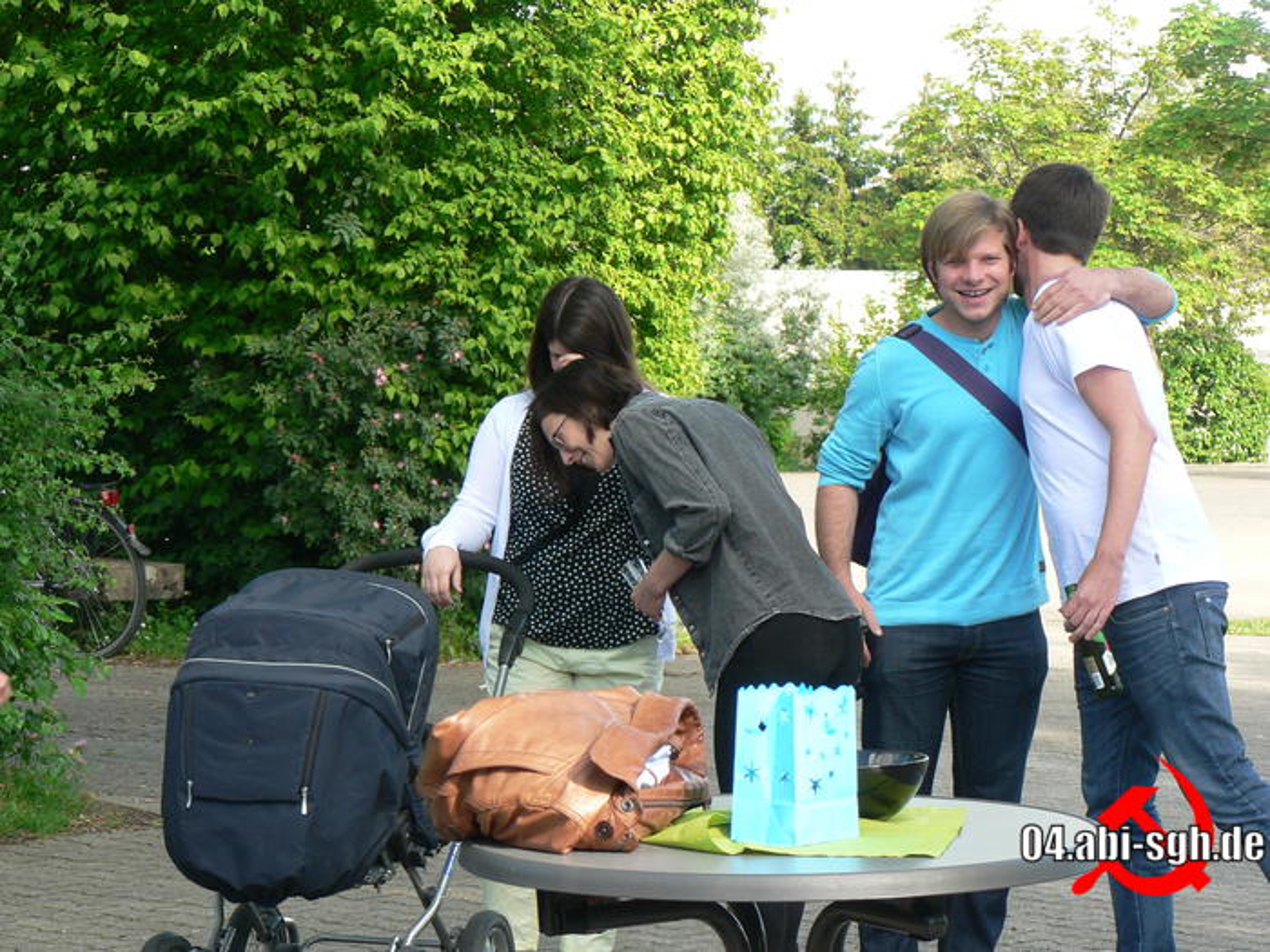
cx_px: 635
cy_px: 476
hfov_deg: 15.2
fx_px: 4769
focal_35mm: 130
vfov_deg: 11.4
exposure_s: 1/100
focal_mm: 21.6
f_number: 4
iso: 80
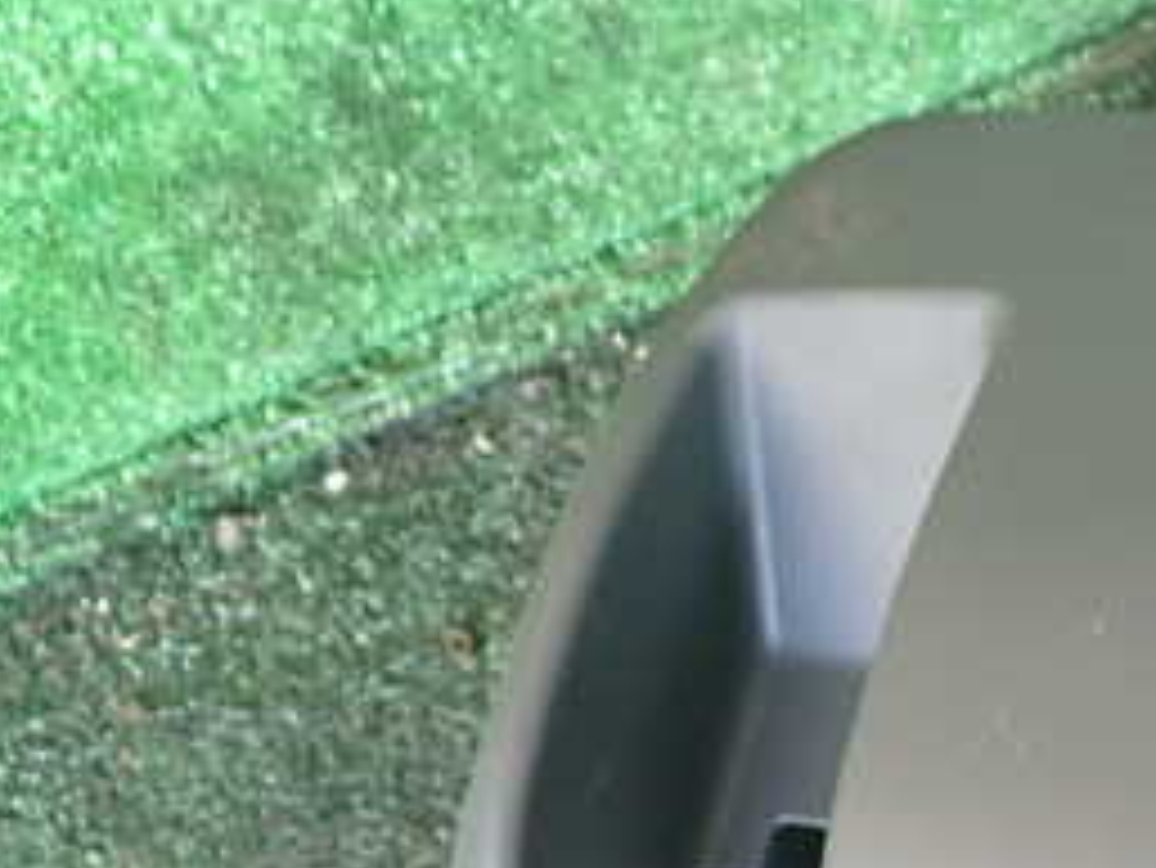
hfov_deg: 26.2
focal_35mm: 70
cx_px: 1178
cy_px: 747
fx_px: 2339
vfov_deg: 20.7
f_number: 2.3
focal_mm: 5.4
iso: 320
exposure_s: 1/30
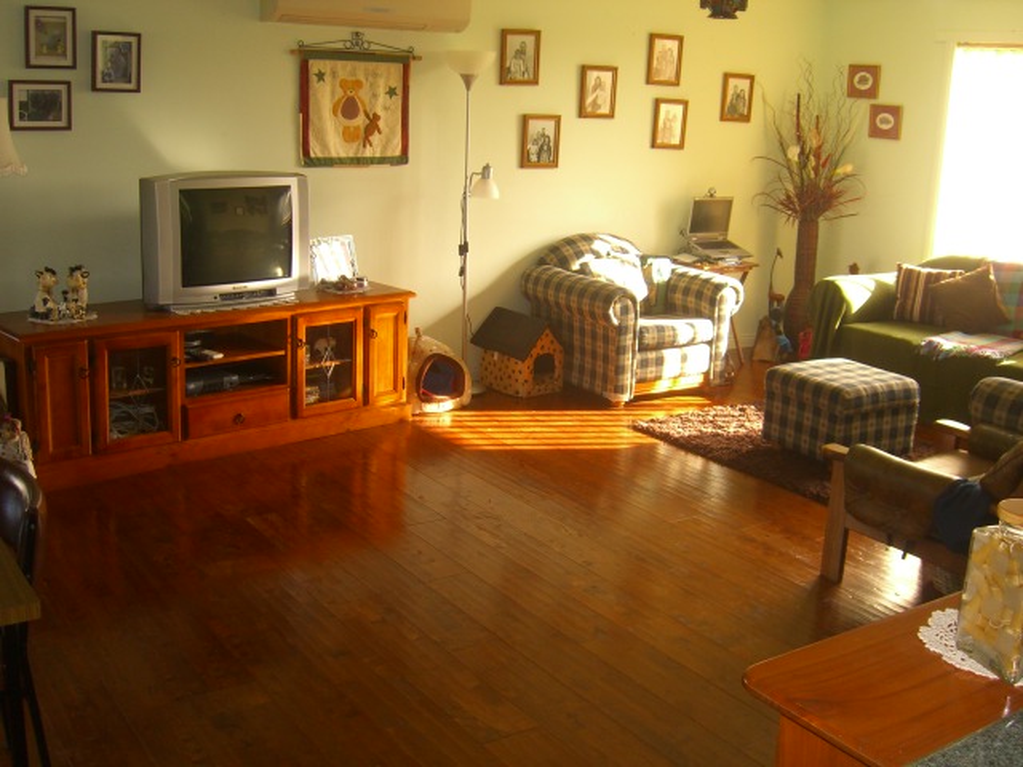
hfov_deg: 49.0
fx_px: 1123
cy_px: 384
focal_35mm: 38
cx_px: 512
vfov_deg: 37.7
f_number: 2.8
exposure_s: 1/60
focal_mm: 7.9
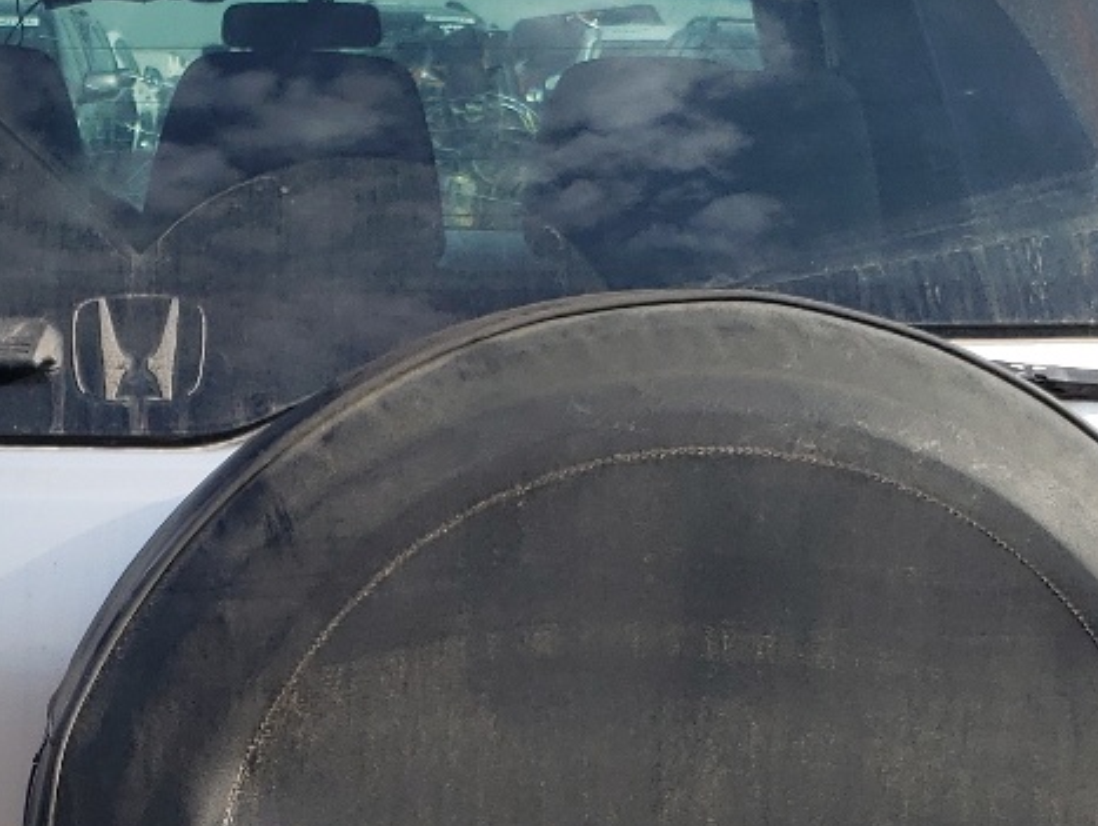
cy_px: 727
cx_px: 254
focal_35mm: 89
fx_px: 2825
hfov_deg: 21.8
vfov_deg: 16.4
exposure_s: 1/1667
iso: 50
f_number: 1.5
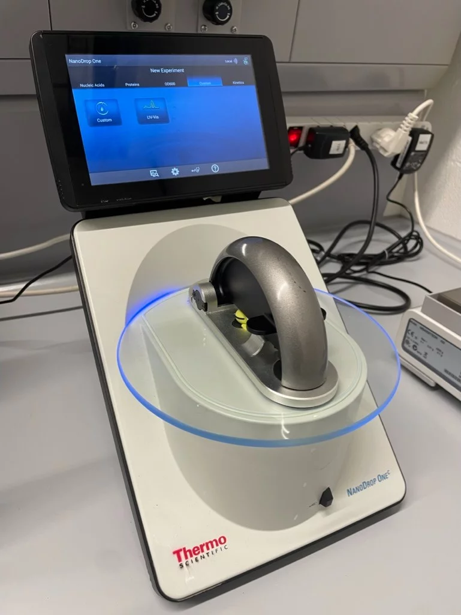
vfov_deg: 67.3
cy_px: 308
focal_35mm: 26
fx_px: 461
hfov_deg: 53.1
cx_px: 230
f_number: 1.6
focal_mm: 4.2
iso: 80
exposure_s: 1/50
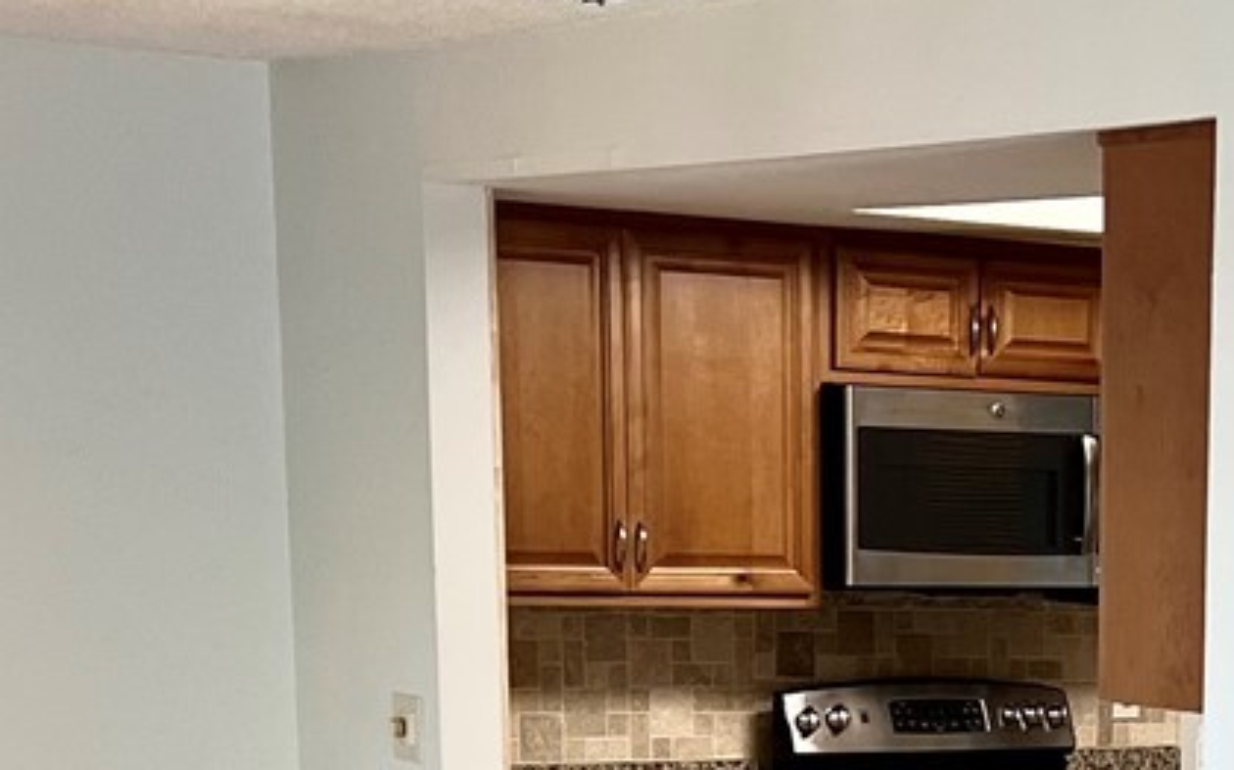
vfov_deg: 11.7
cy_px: 1264
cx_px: 1340
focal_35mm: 105
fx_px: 3529
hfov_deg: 19.1
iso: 125
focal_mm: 5.7
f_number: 1.5
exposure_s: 1/120
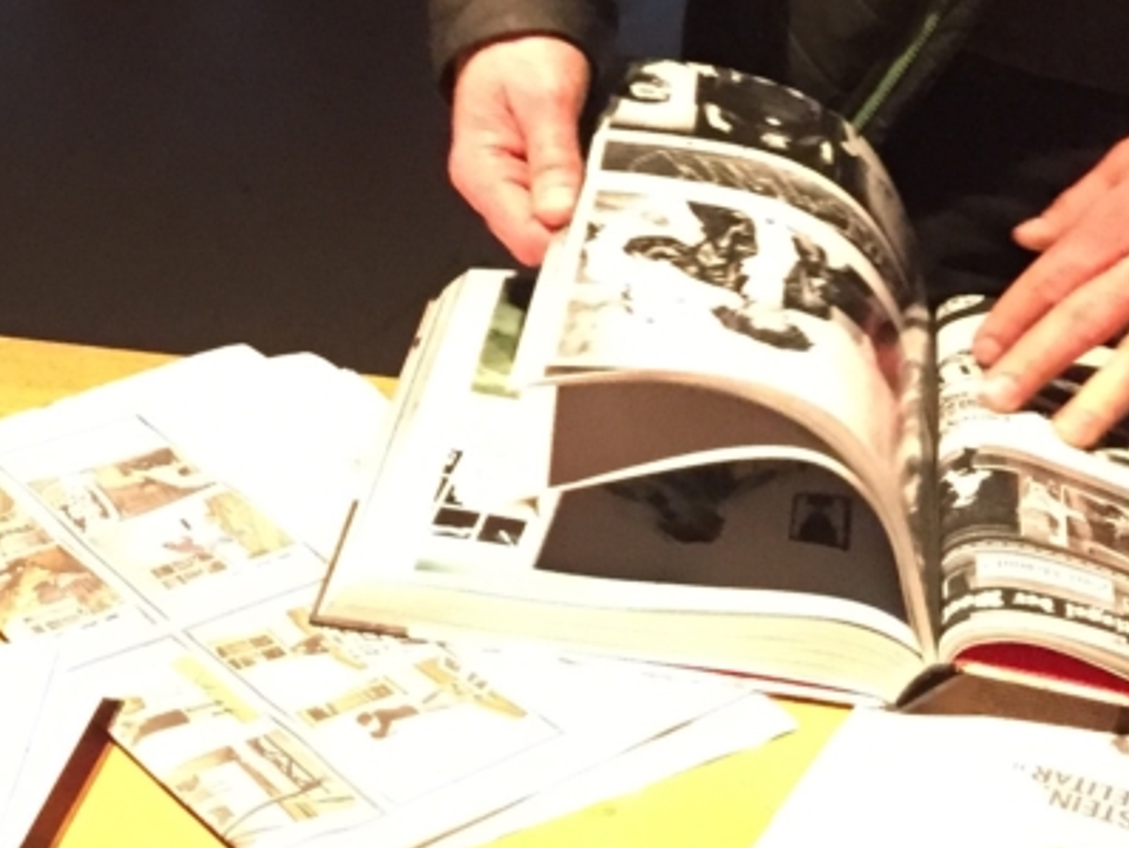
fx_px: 2709
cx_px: 28
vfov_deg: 16.7
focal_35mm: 83
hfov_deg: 22.7
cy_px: -274
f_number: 2.2
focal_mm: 4.15
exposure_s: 1/17
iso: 400
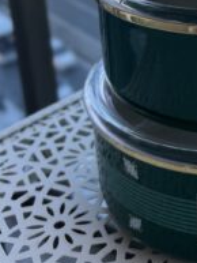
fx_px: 584
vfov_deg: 24.1
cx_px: 249
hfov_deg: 18.0
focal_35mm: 77
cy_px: -6
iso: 40
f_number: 1.5
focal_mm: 5.7
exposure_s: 1/227
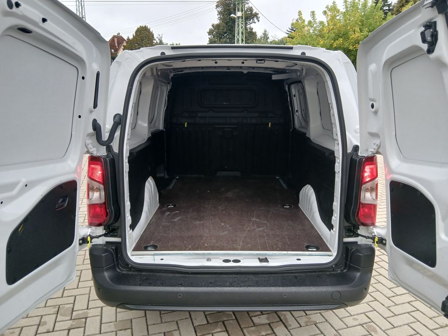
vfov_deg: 53.1
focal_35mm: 26
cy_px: 168
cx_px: 224
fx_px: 336
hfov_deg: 67.3
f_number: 1.8
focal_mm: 3.98
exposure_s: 1/50
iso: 80
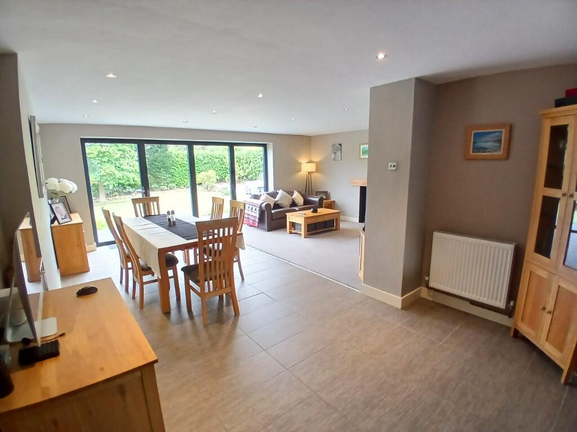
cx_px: 288
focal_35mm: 17
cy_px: 216
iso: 125
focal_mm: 1.4
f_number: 2.2
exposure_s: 1/33.3
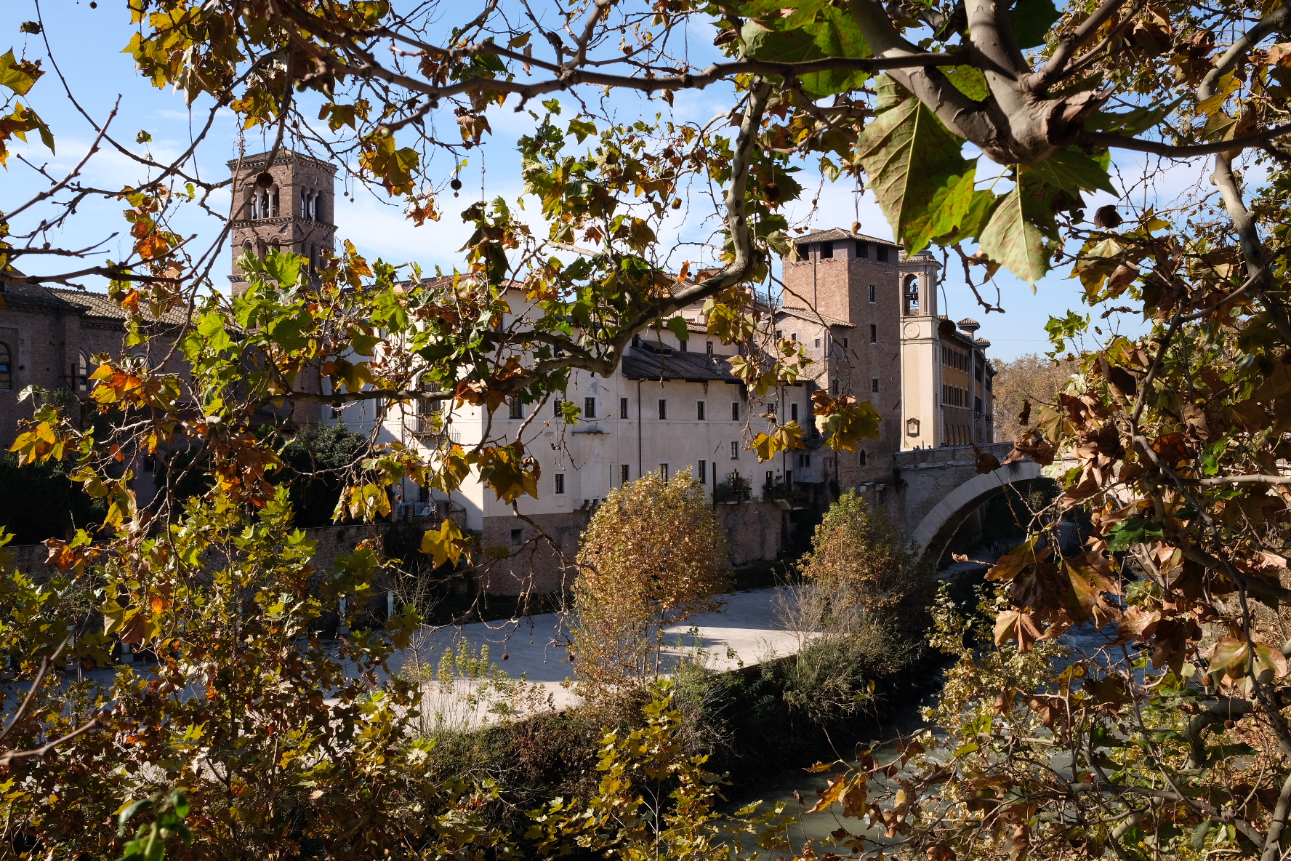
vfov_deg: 37.9
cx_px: 646
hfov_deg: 54.4
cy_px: 430
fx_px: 1255
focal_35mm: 35
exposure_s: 1/120
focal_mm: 23
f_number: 11
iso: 200
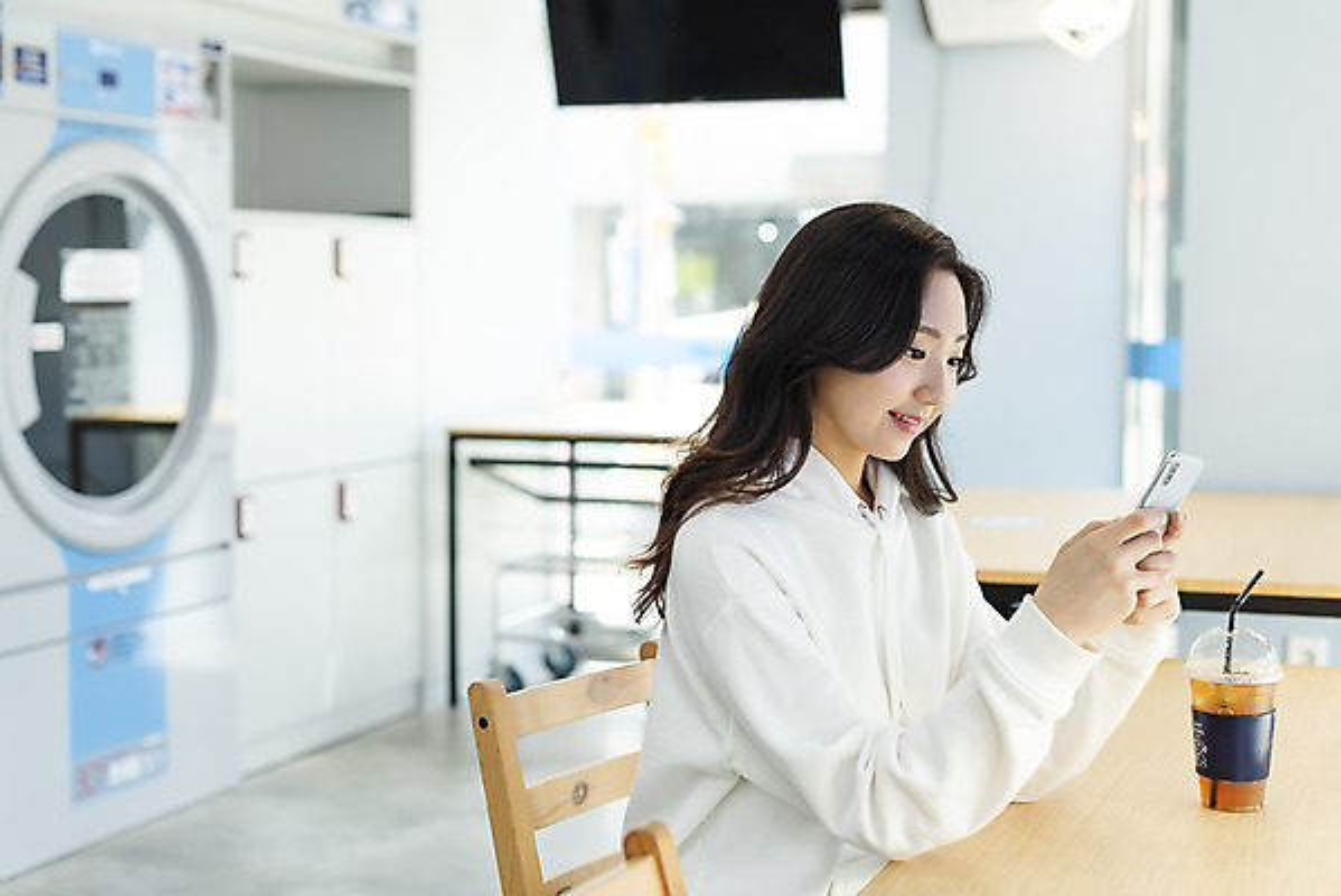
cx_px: 670
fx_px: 1863
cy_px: 448
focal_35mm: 50
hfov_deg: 39.6
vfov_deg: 27.0
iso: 500
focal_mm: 50
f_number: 2.8
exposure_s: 1/800
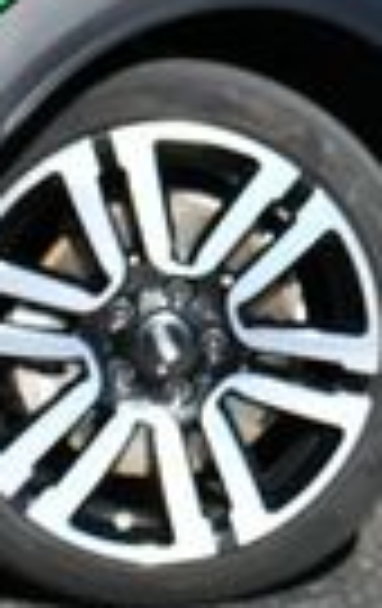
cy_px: -180
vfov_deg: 9.3
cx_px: 490
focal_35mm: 222
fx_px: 3678
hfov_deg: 5.9
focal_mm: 23
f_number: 8
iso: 110
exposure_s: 1/250
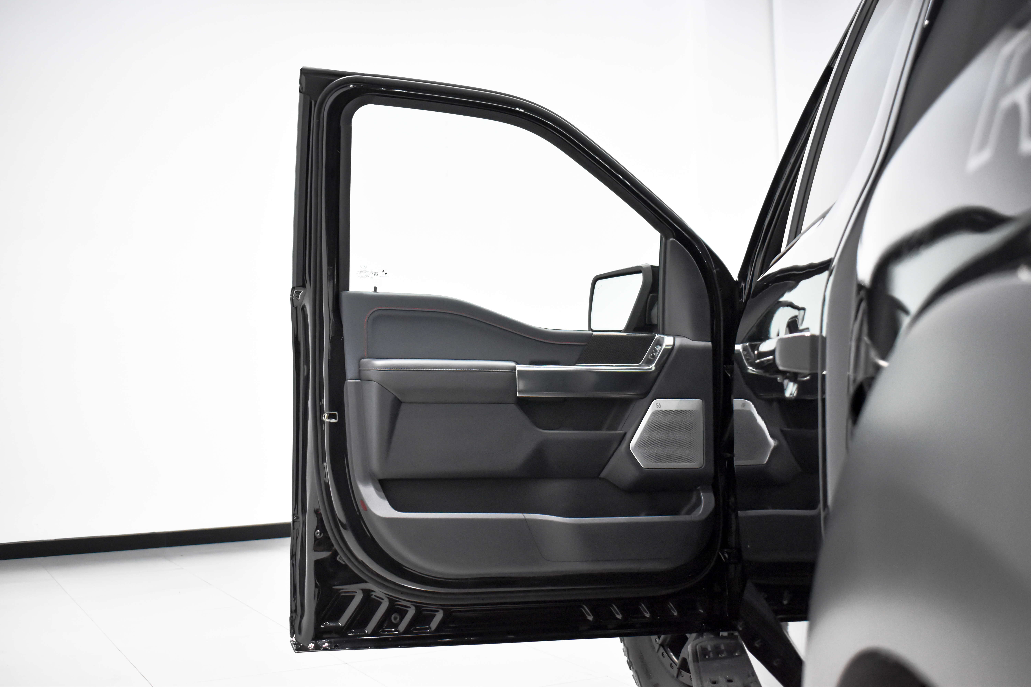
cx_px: 516
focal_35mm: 42
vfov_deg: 31.9
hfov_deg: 46.4
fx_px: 1203
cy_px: 344
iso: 3200
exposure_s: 1/200
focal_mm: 28
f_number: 4.5
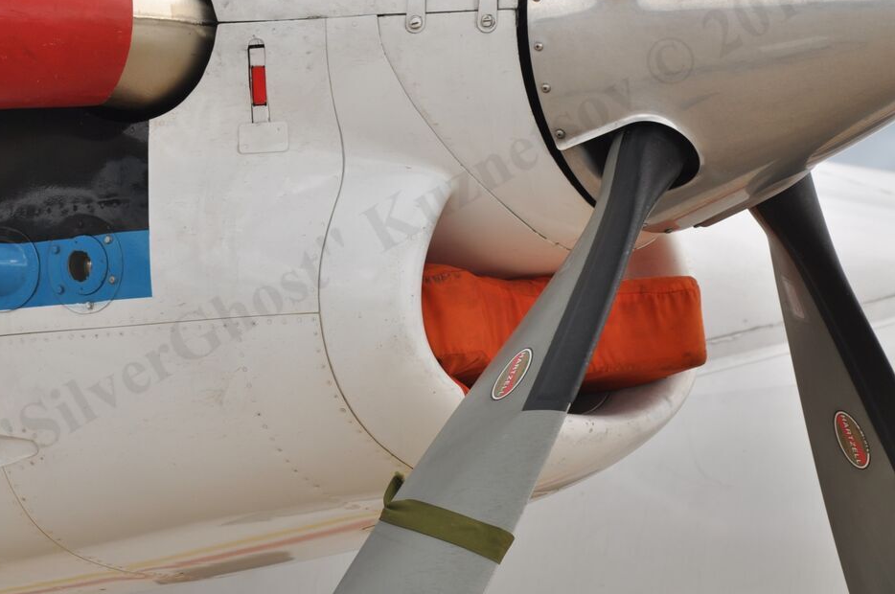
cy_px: 273
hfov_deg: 6.5
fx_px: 7912
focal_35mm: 319
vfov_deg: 4.3
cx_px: 298
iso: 200
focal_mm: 155
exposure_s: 1/160
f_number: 8
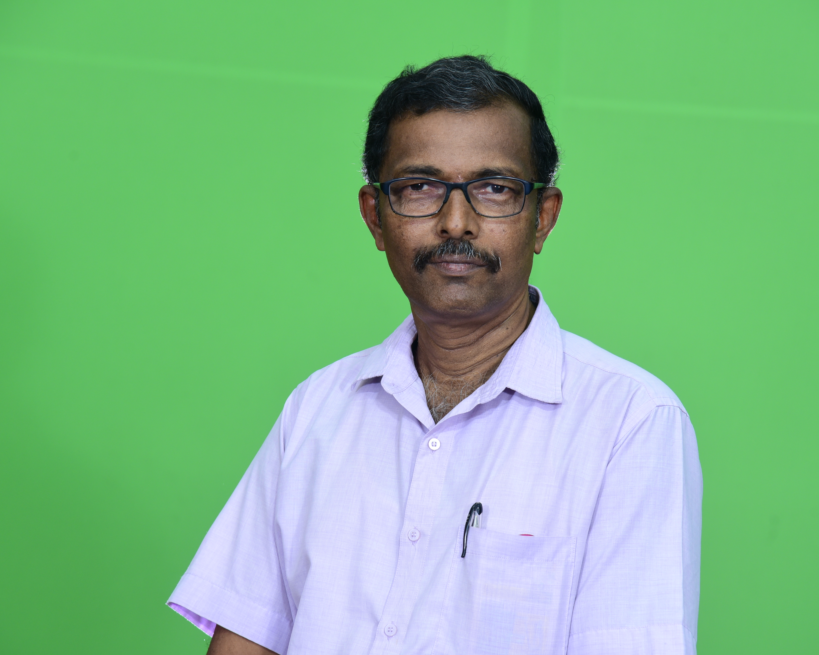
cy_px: 328
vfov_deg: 11.4
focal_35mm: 136
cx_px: 446
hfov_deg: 14.2
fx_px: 3297
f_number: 5.6
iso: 800
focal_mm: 120
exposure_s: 1/160
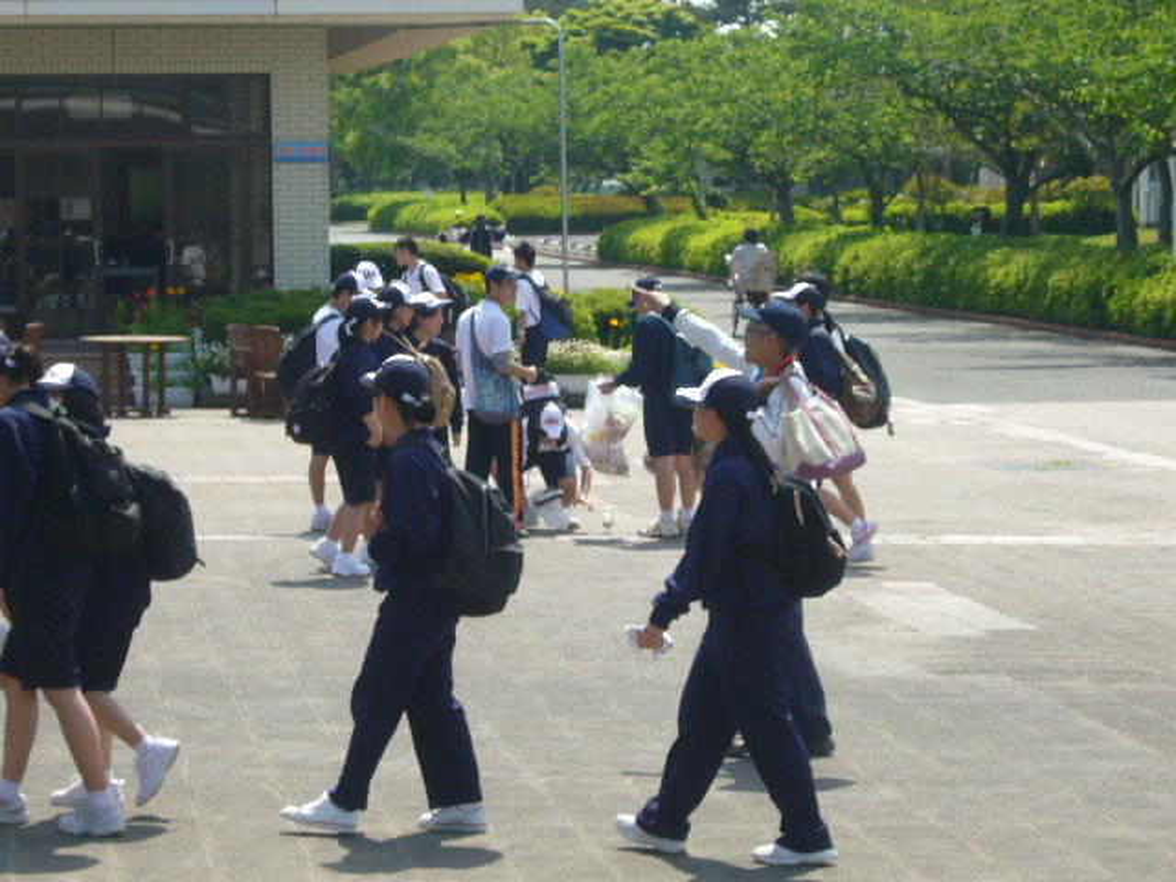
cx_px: 588
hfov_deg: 13.9
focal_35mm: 142
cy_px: 441
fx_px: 4824
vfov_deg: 10.4
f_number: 5.6
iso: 80
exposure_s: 1/250
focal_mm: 16.8
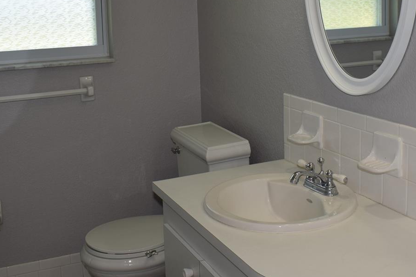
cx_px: 227
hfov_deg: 41.1
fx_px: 555
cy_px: 63
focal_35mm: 48
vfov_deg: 27.6
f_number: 5.6
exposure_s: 1/125
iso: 250
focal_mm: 18
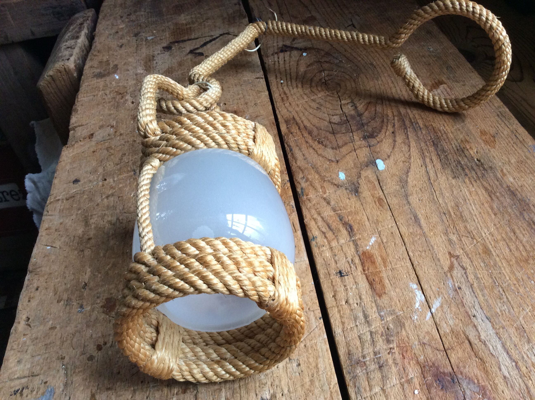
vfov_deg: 44.1
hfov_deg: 56.9
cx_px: 268
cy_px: 200
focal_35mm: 32
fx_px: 494
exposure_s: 1/25
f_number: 2.4
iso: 100
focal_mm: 3.3
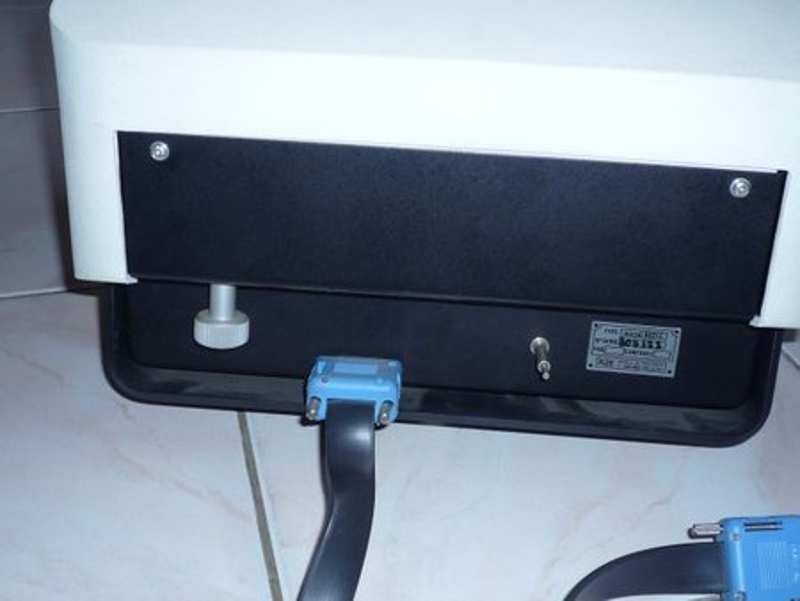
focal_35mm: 46
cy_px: 300
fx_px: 1064
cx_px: 400
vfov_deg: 31.5
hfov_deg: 41.2
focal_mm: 6.8
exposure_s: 1/40
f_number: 4
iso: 100
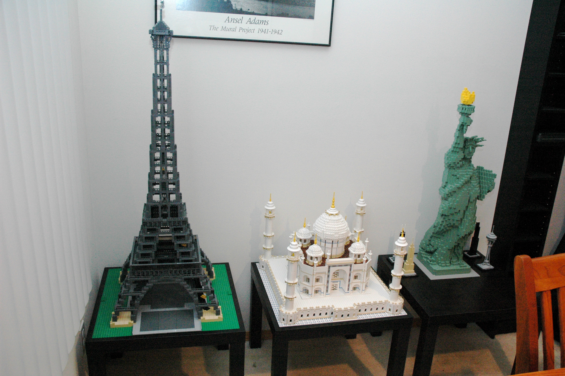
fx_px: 517
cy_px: 188
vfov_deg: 39.9
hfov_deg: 57.3
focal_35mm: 33
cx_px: 282
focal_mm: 22
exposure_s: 1/60
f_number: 5.6
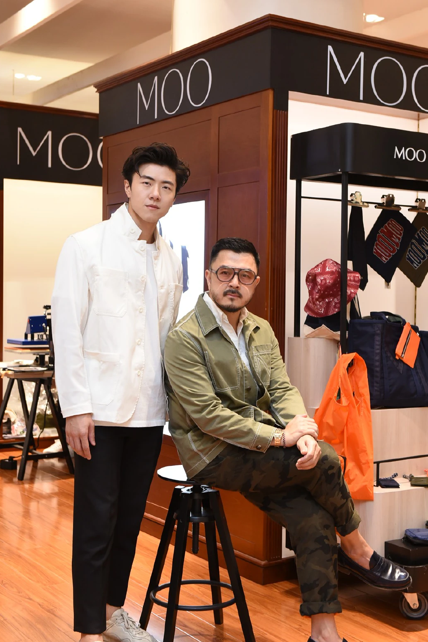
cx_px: 242
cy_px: 325
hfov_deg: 26.0
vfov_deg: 38.2
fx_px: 927
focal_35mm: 52
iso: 1250
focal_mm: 45
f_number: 4
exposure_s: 1/100
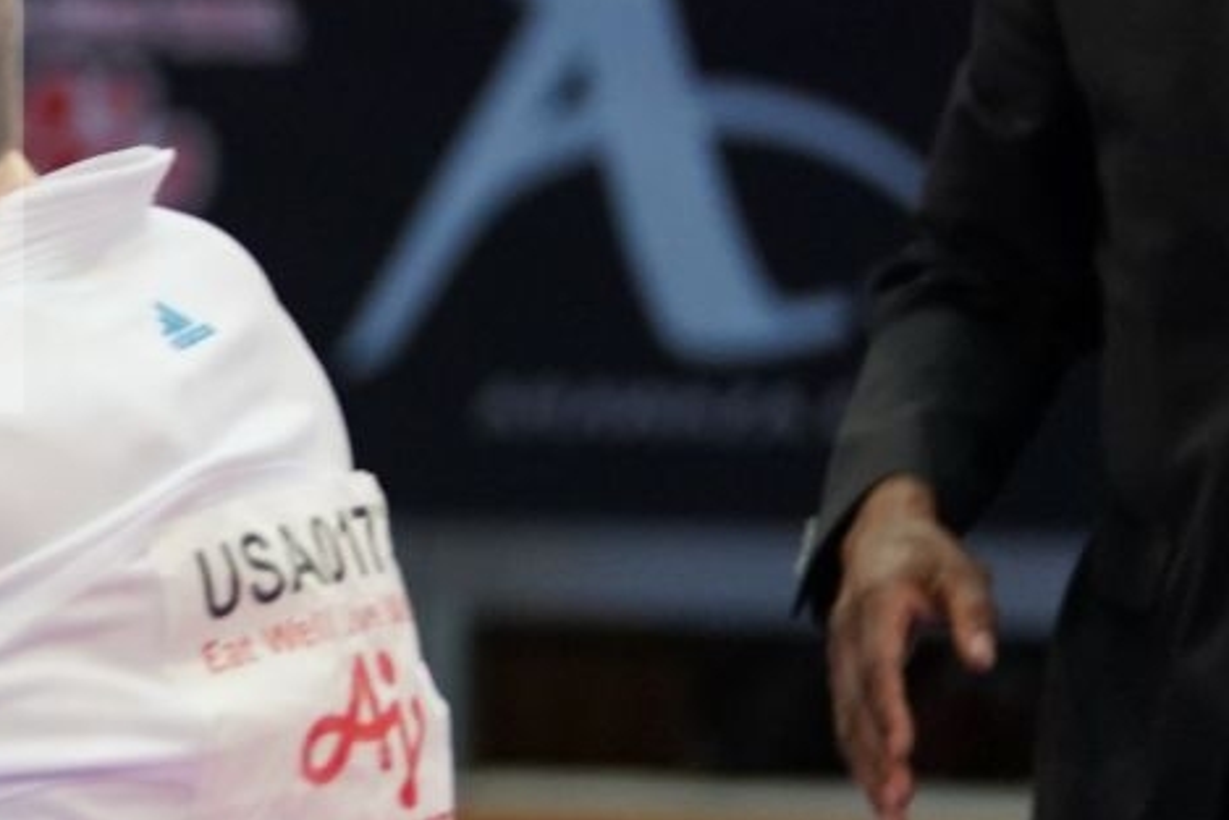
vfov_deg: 2.4
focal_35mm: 568
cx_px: -1108
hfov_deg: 3.6
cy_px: 176
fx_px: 19396
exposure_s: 1/1000
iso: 2000
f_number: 2.8
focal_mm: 148
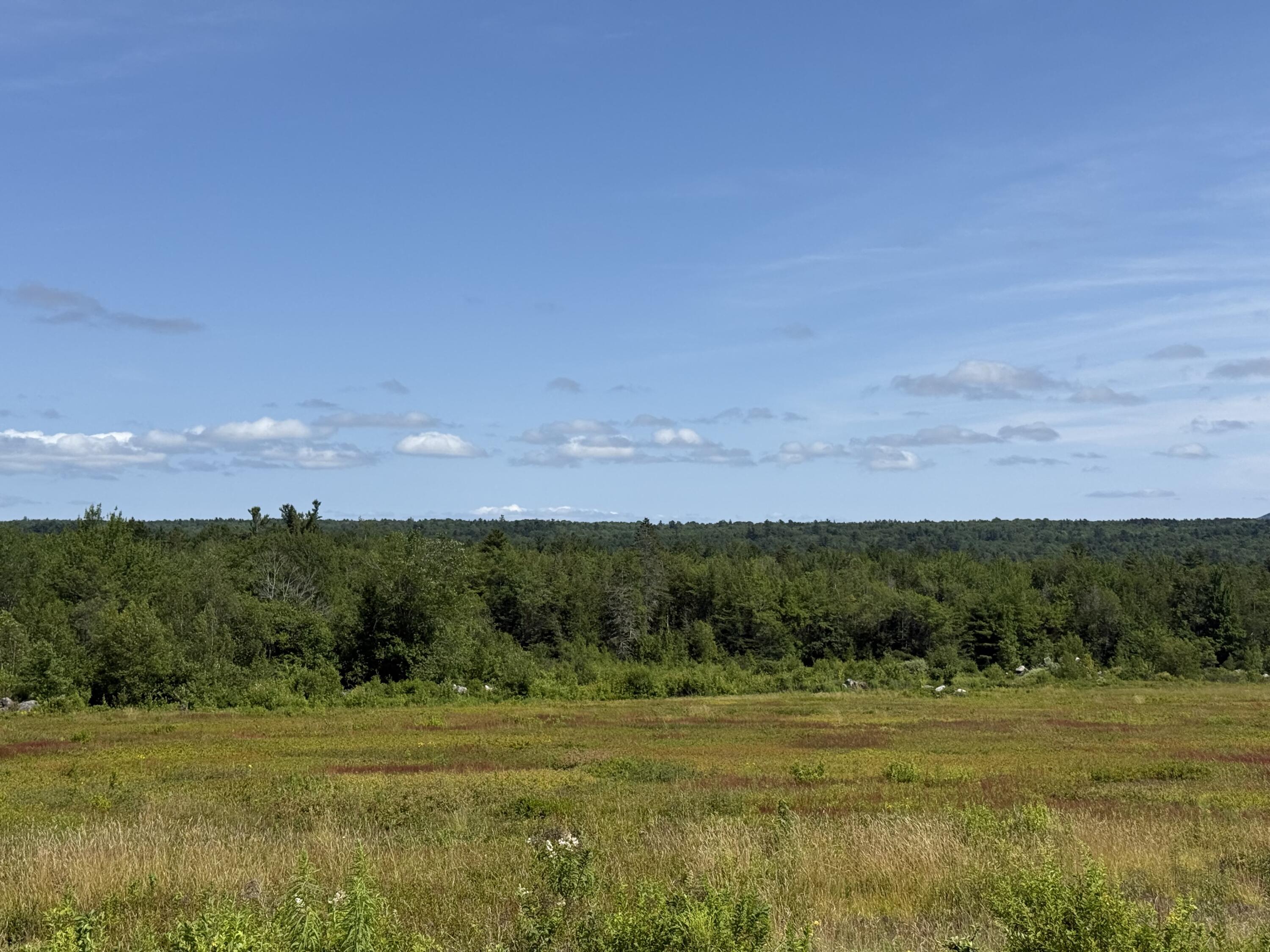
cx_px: 635
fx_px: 1761
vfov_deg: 30.3
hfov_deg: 39.7
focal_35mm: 48
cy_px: 476
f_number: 1.78
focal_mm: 6.76
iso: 80
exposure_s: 1/8772
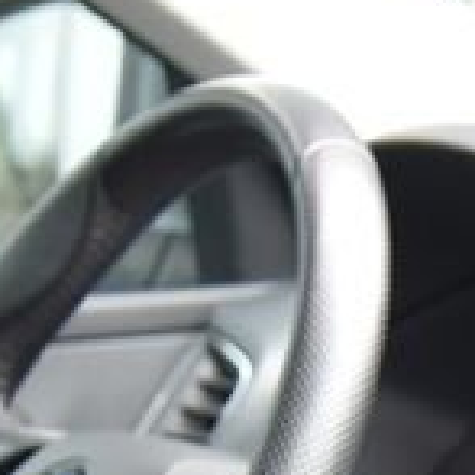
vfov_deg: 5.5
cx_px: 1260
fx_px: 4766
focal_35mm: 307
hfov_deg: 5.5
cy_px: 1060
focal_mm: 52
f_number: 4
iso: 500
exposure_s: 1/20
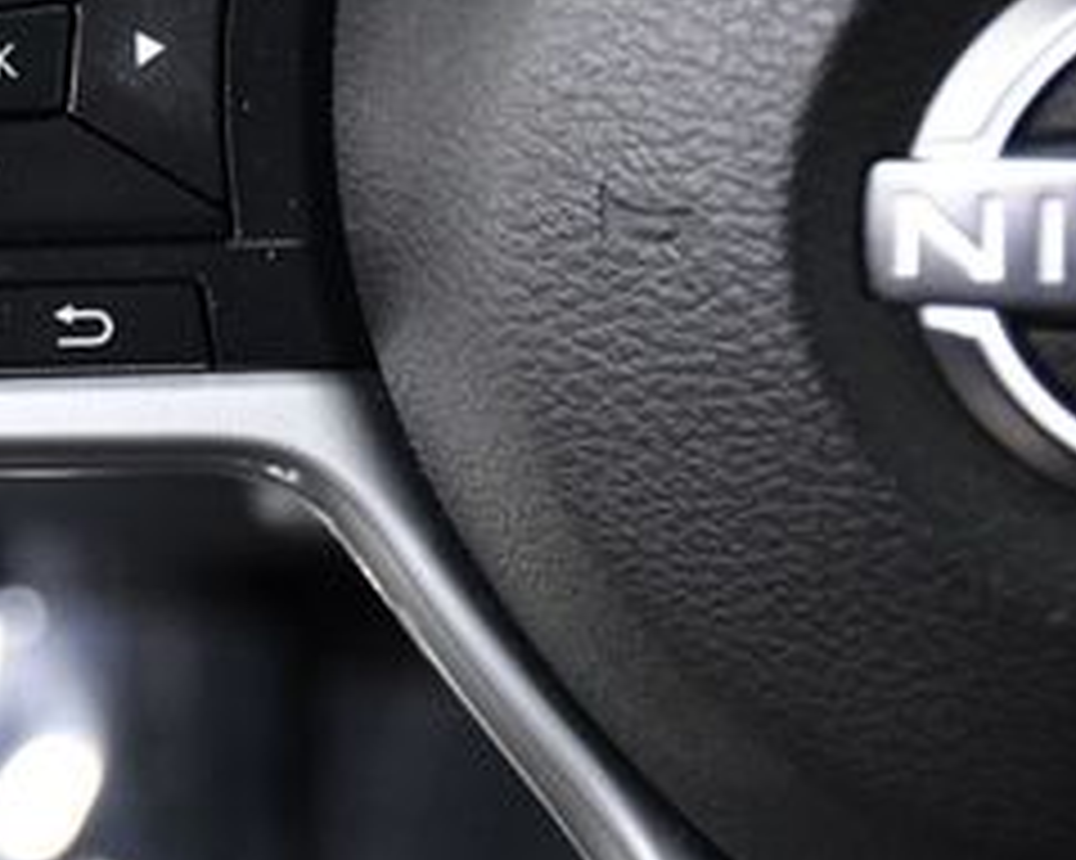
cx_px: -221
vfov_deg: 10.8
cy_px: 252
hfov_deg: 13.1
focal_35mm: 143
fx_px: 4552
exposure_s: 1/125
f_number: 4.2
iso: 2500
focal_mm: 38
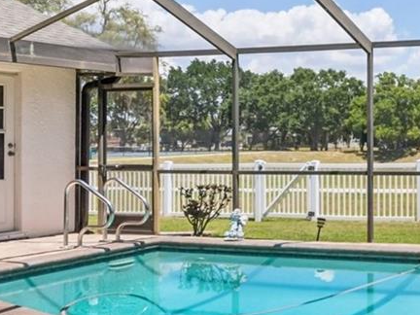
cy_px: 123
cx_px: 516
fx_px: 692
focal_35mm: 57
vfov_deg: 25.6
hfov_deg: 28.8
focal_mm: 16
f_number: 8
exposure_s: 1/1250
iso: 400
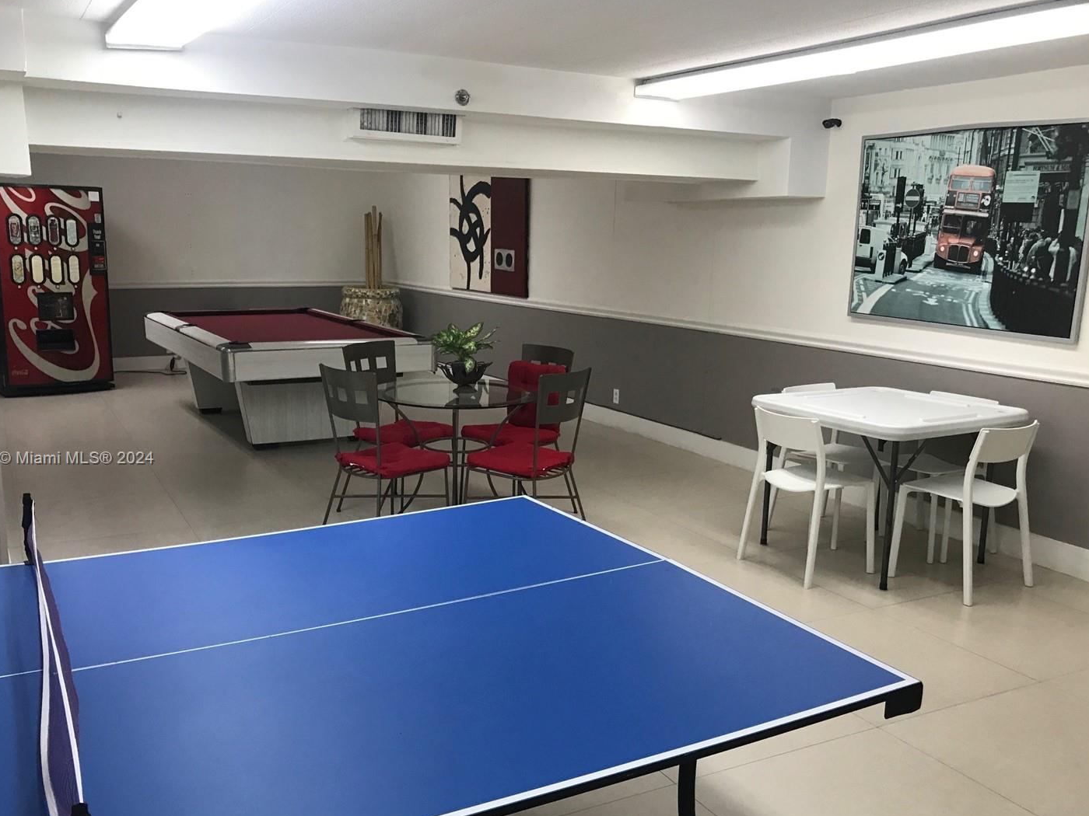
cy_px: 459
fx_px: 1007
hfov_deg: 56.8
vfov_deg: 44.1
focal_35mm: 32
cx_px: 527
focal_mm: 3.99
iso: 32
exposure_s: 1/30
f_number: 1.8
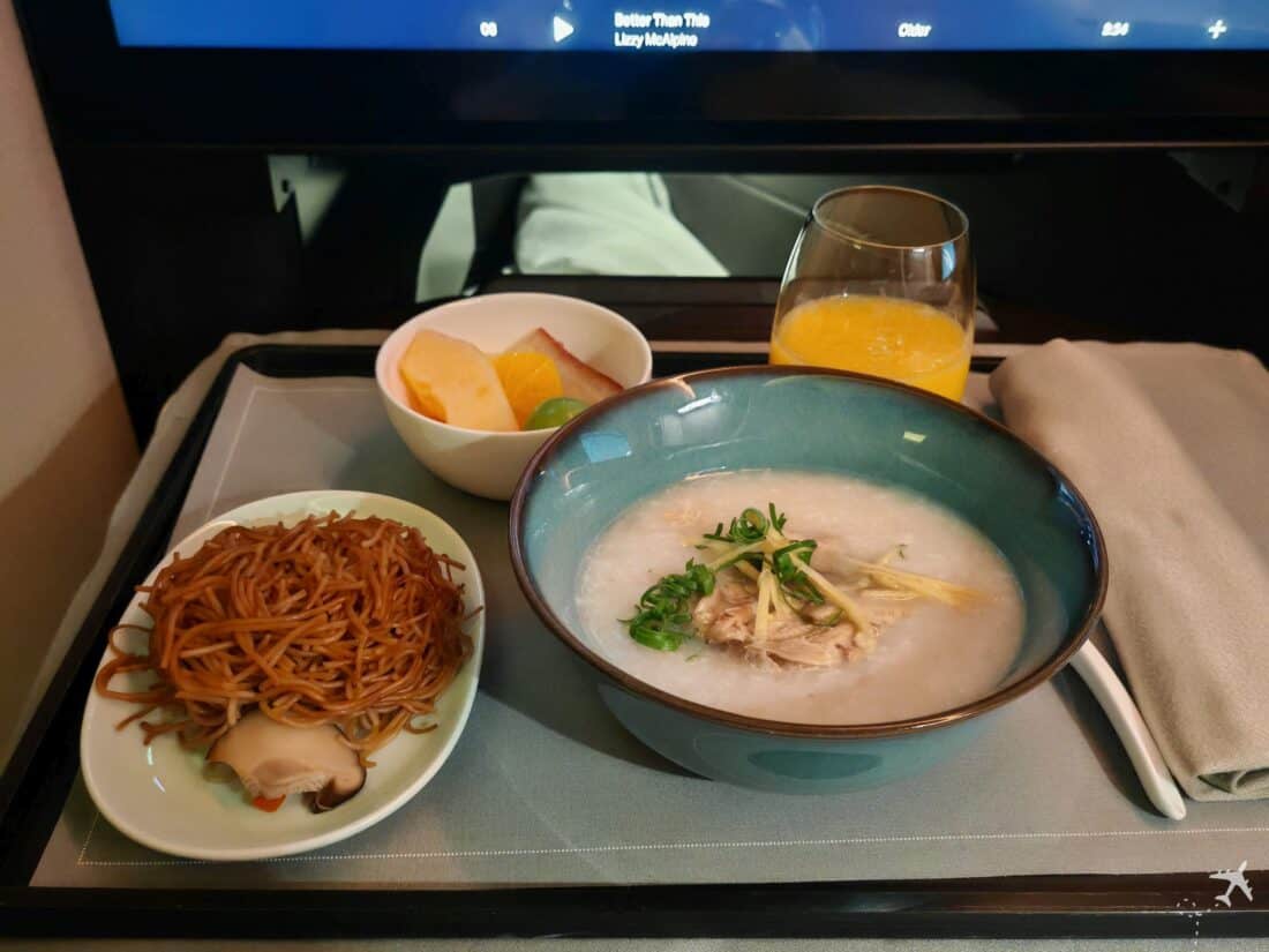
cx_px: 634
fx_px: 1136
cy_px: 476
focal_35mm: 31
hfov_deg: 58.4
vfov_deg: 45.4
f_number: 1.9
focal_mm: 5.3
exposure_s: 1/25
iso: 2500
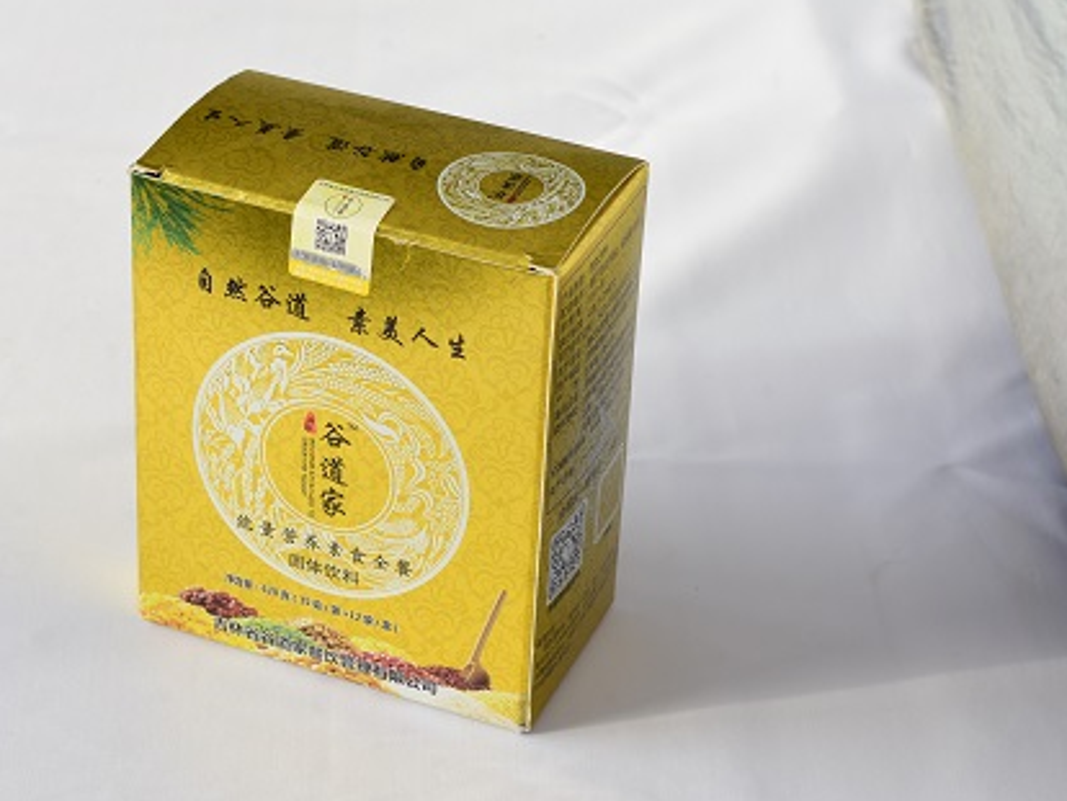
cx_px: 436
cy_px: 395
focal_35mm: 87
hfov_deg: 22.5
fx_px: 2683
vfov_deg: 17.0
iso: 200
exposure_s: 1/50
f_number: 8
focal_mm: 50
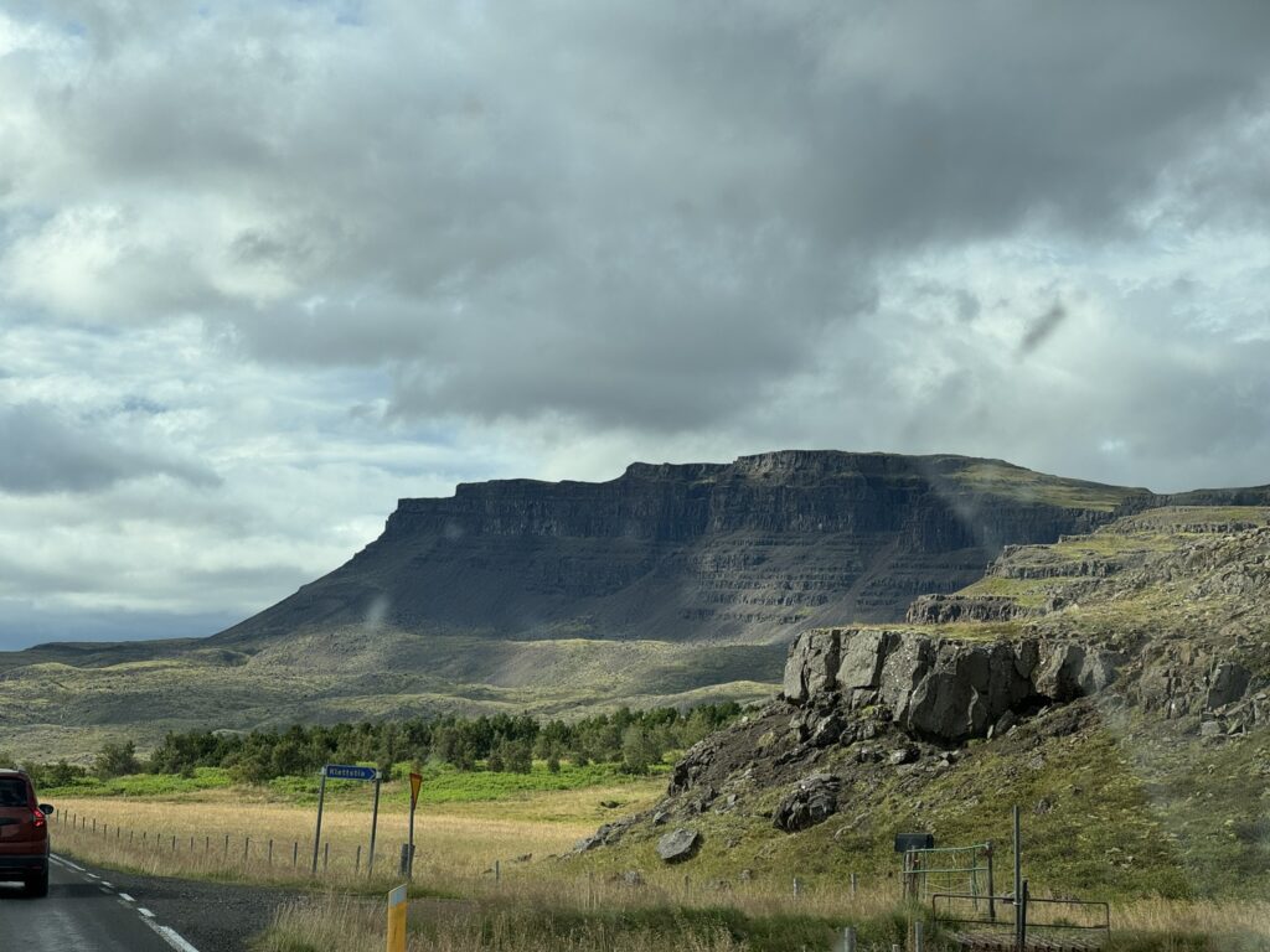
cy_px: 476
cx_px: 635
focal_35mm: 77
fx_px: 2825
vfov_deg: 19.1
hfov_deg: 25.3
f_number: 2.8
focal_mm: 9
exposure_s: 1/847
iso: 25
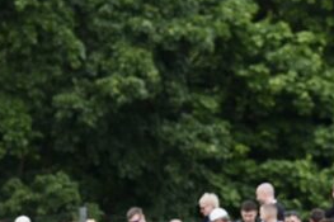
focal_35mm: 643
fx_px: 5962
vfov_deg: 2.1
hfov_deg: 3.2
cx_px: 560
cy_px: 424
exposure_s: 1/1600
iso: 1250
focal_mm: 165
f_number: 7.1
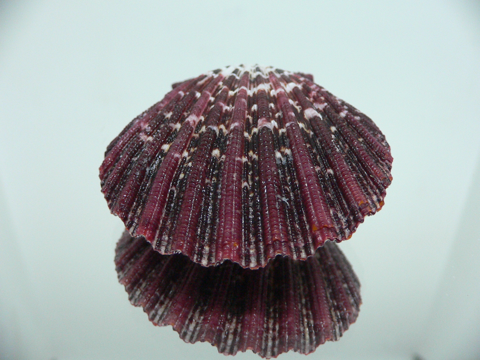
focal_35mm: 35
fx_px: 485
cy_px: 180
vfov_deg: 40.7
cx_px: 240
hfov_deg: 52.6
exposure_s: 1/30
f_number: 2.8
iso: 200
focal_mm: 4.6
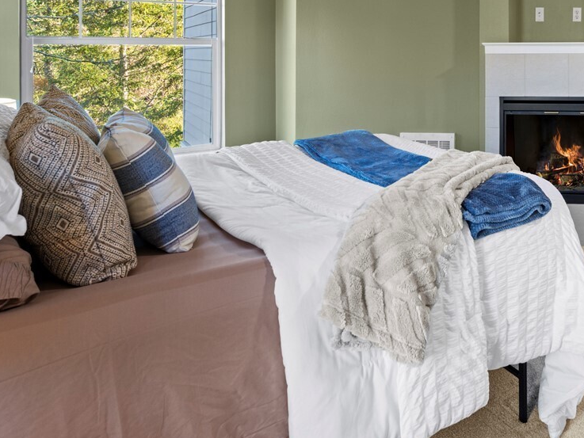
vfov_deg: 41.9
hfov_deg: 50.9
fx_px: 523
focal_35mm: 31
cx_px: 537
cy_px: 47
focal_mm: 14
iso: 200
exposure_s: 1/1.67
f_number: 8
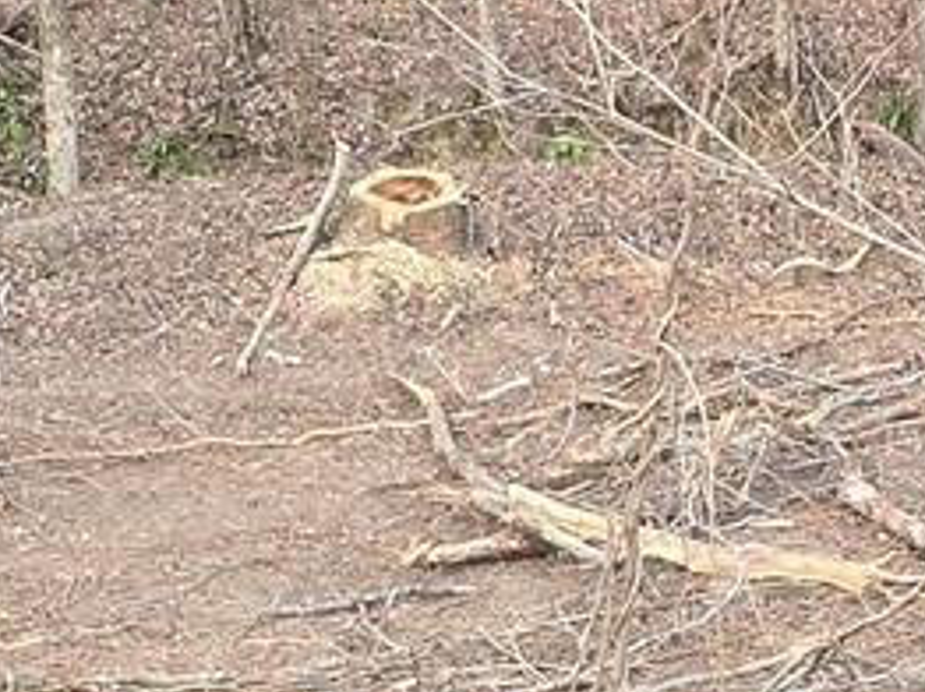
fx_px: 4806
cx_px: 1144
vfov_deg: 8.2
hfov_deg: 10.8
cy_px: 688
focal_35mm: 180
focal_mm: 6.3
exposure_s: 1/180
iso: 100
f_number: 1.7
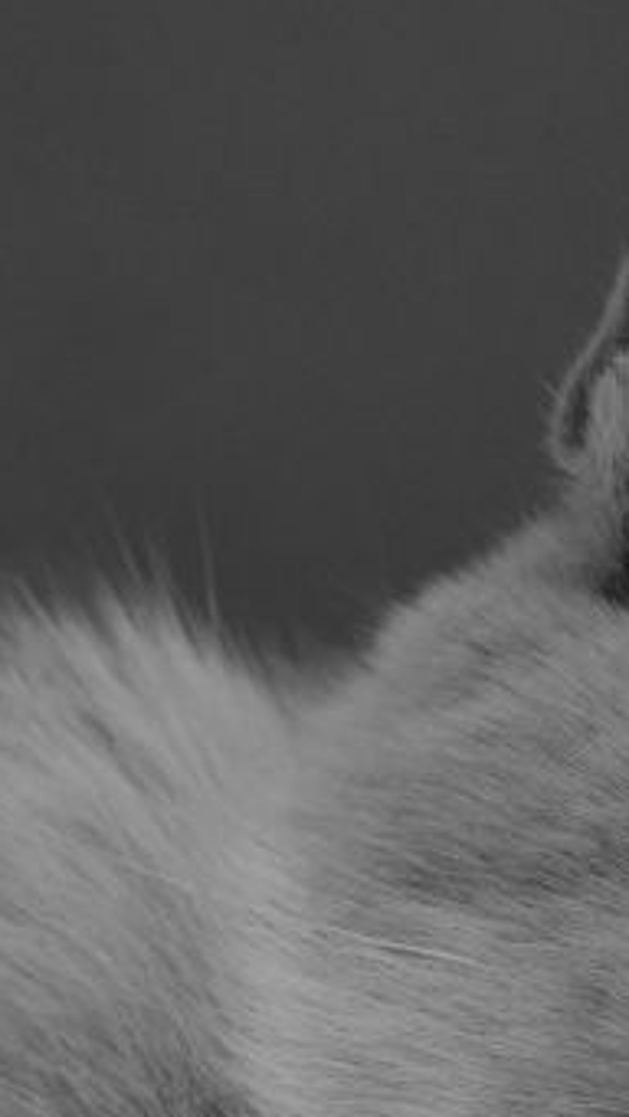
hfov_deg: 2.3
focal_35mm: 523
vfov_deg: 4.1
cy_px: 629
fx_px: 15496
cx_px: 1225
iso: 360
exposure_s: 1/1000
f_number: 5
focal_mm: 70
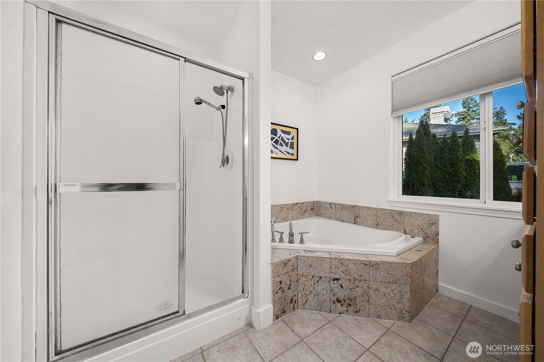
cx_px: 272
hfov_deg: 112.6
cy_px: 181
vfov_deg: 90.0
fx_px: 181
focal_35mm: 12
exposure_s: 1/30
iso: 500
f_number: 7.1
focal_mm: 12
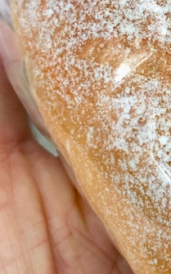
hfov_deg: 12.7
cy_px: 122
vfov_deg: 22.1
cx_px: 302
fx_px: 702
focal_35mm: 94
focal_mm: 4.15
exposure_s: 1/100
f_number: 2.2
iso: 32
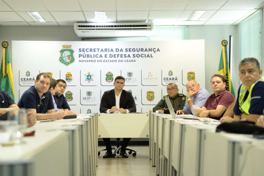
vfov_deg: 18.7
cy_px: 80
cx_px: 118
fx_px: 535
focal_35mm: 73
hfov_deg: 27.7
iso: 3200
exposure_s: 1/160
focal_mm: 60
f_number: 2.8
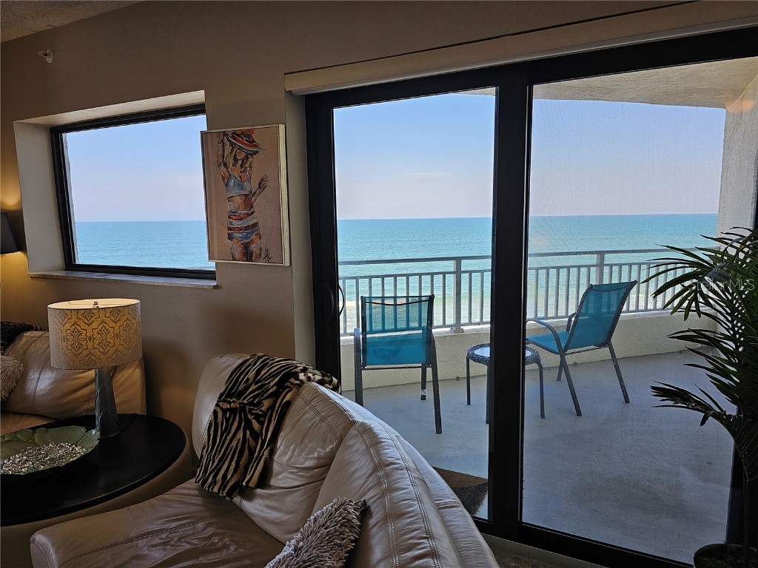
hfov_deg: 73.9
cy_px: 284
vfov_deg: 58.9
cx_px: 379
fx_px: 504
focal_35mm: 23
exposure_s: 1/207
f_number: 1.7
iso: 32
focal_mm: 6.3
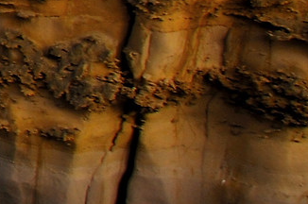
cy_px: -319
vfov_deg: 6.5
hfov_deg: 8.4
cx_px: -679
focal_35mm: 199
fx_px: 1699
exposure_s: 1/100
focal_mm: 18
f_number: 10
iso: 200
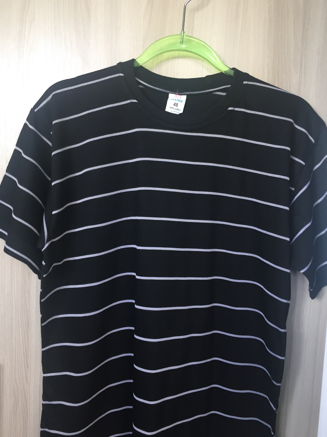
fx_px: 378
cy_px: 212
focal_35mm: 30
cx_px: 162
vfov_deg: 60.0
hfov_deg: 46.8
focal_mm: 4.15
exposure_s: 1/33
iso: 50
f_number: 2.2
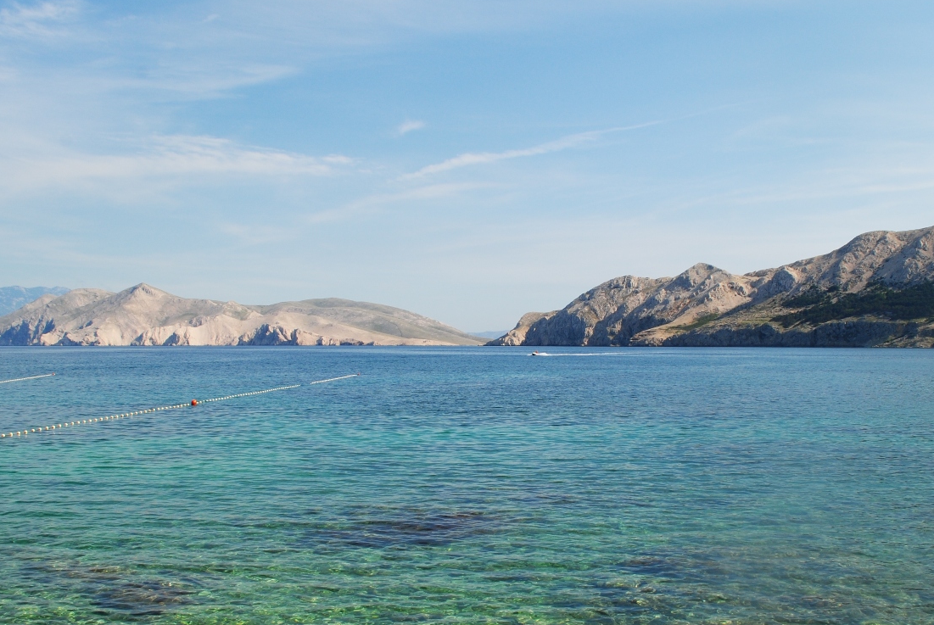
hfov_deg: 50.6
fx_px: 987
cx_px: 479
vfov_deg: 35.1
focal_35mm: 38
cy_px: 354
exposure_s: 1/250
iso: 125
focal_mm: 18
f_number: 10
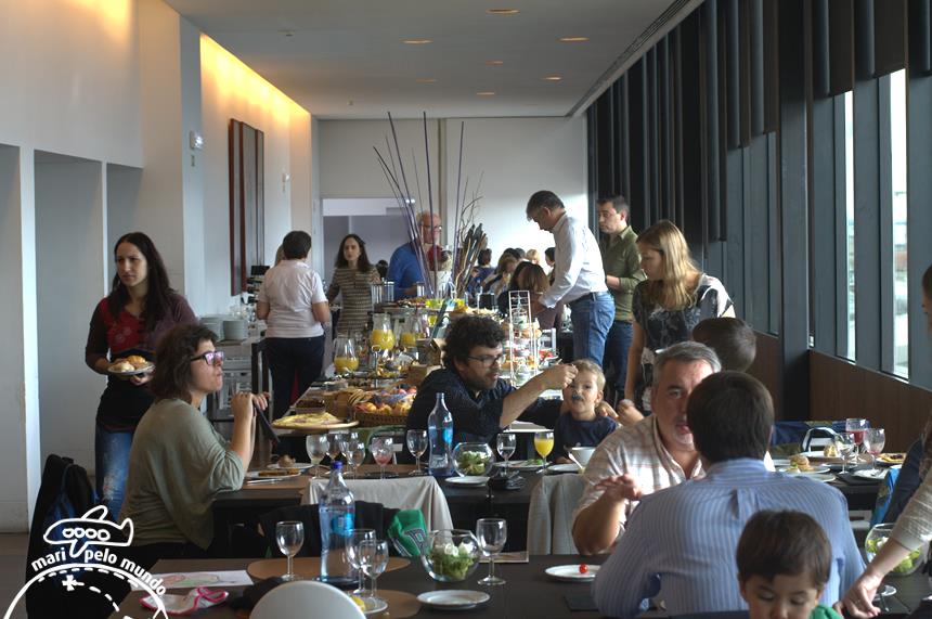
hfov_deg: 27.0
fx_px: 1939
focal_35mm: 75
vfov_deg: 18.1
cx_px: 466
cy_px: 310
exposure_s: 1/100
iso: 800
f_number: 5
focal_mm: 50
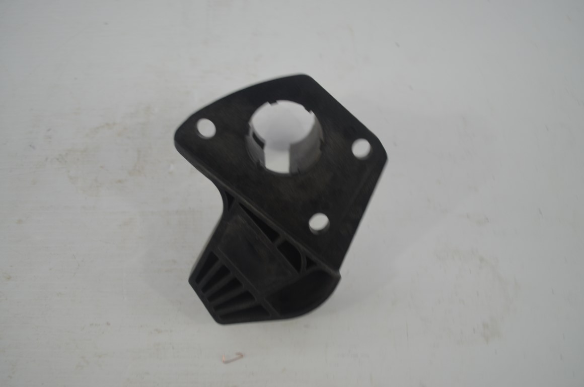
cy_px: 194
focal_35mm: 33
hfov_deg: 57.3
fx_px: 534
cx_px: 292
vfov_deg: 39.8
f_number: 4
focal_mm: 22
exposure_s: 1/60
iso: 400
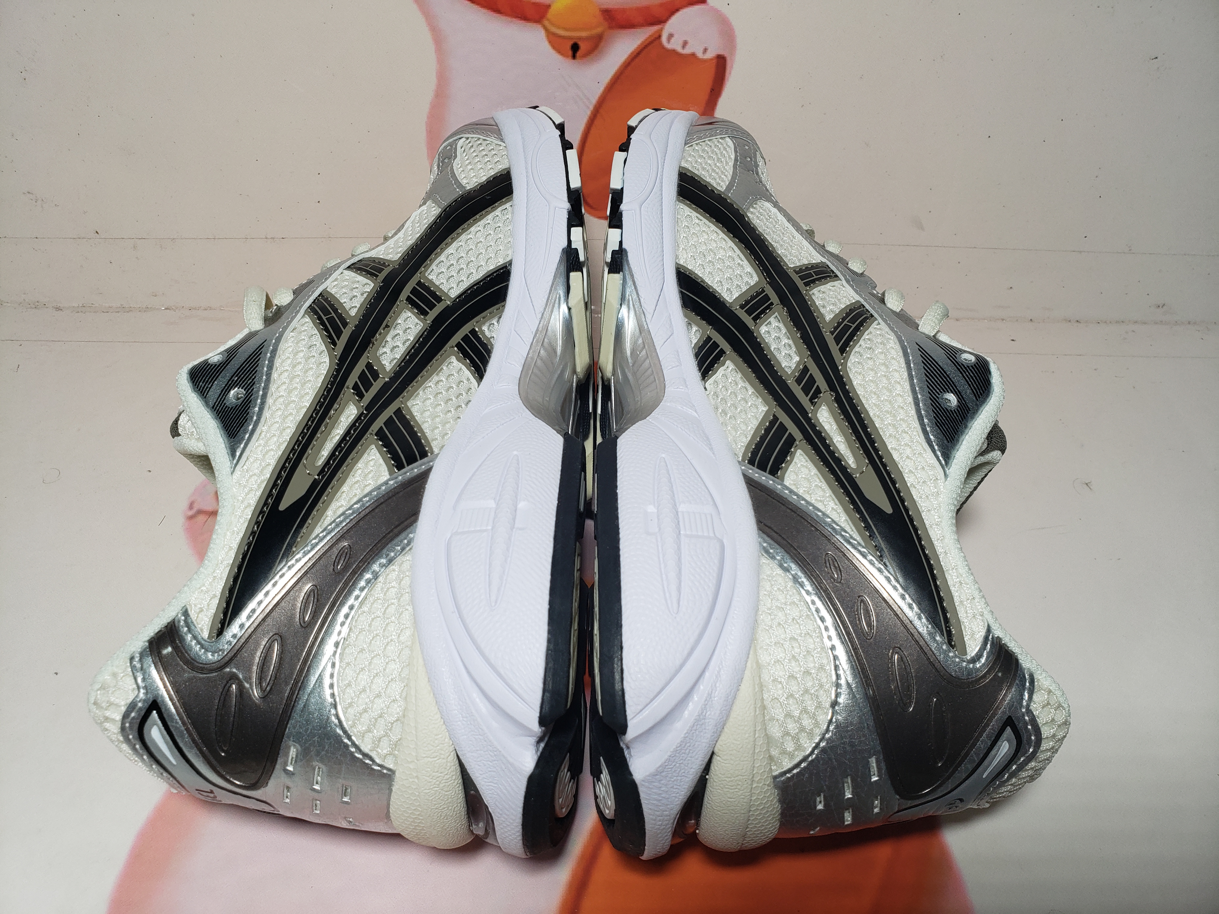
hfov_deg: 67.3
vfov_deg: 53.1
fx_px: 916
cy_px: 457
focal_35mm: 26
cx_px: 610
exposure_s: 1/252
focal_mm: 4.3
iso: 50
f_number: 2.4
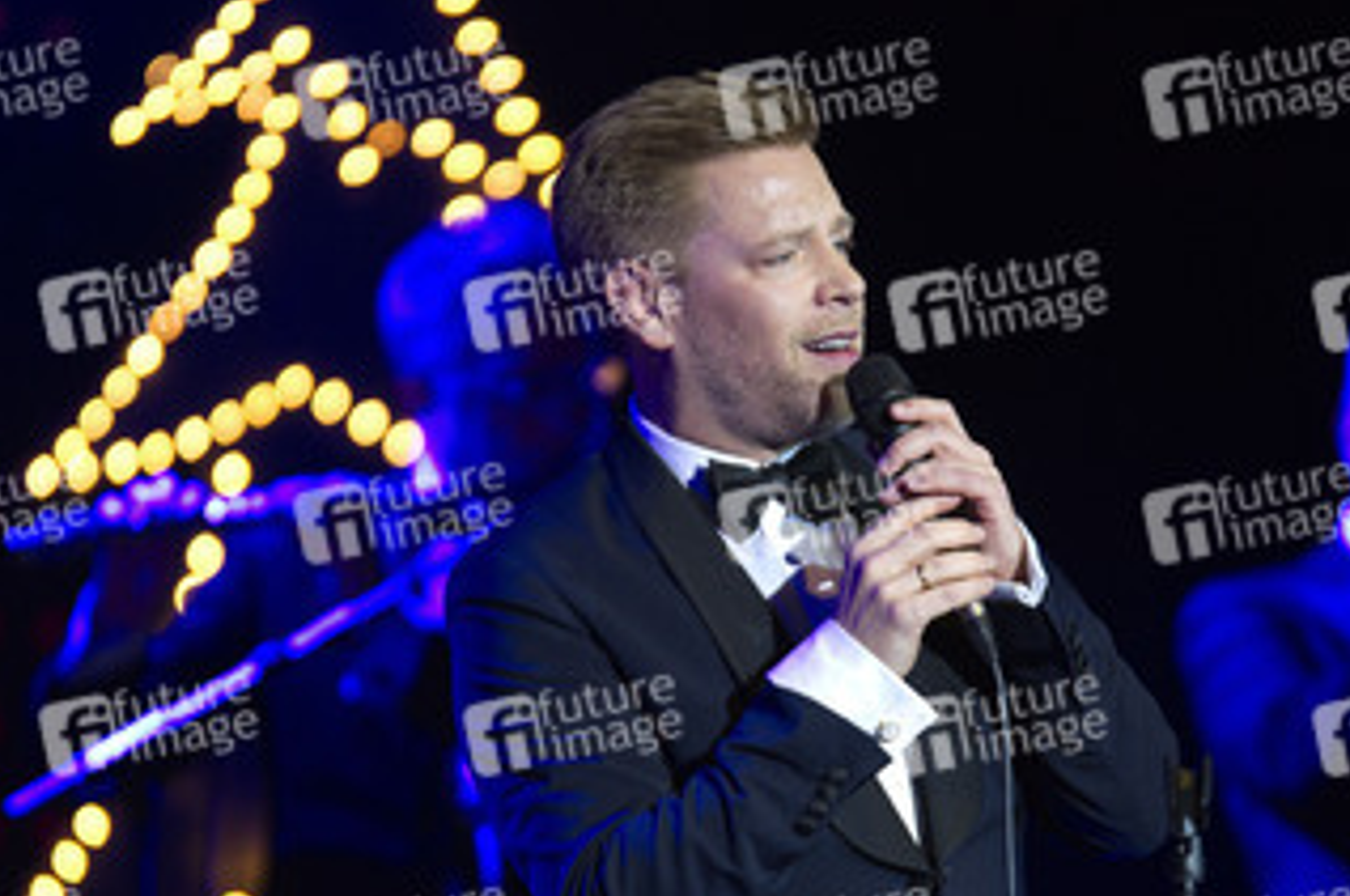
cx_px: 885
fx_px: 15951
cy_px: 620
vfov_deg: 3.2
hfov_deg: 4.8
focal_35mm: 426
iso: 1600
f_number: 2.8
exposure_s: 1/200
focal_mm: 300
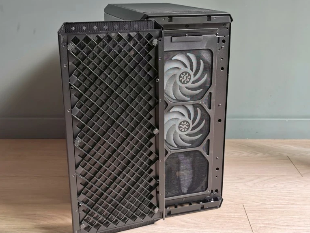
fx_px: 403
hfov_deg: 42.1
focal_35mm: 45
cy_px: 120
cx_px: 161
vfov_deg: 32.2
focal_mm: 5.56
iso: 100
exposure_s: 1/100
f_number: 1.6
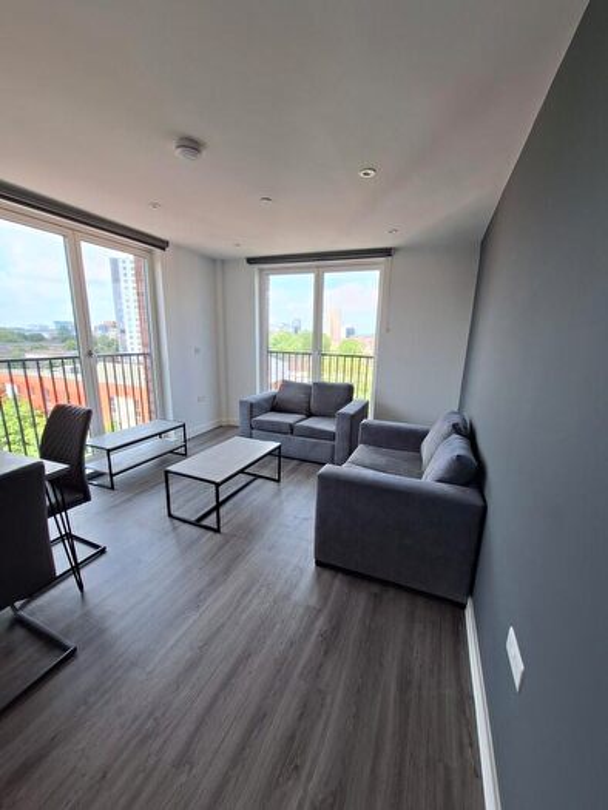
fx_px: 304
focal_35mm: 13
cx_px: 304
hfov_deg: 89.9
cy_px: 405
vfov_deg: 106.2
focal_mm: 1.74
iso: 40
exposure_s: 1/156
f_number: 2.2
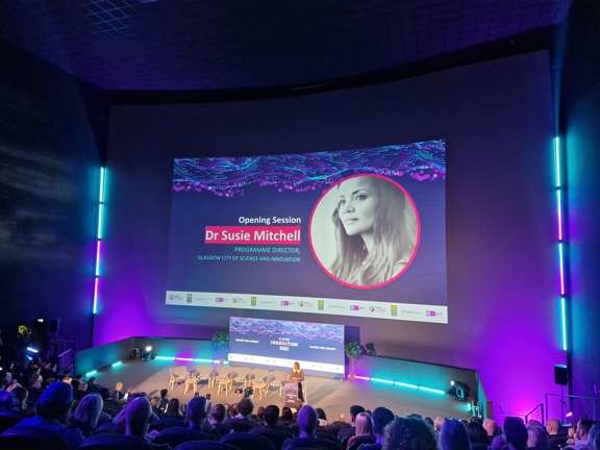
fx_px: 399
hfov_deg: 73.9
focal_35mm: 23
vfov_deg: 58.9
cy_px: 225
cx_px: 300
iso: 640
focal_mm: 6.4
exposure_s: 1/55
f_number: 1.8
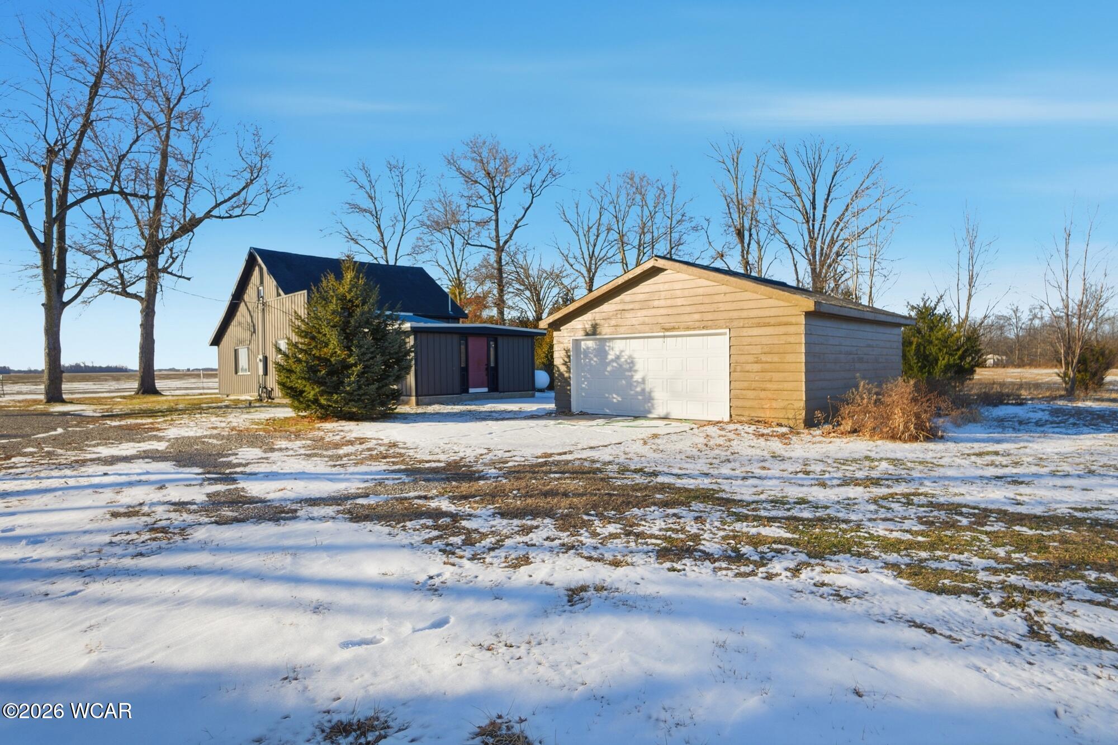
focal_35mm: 20
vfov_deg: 63.2
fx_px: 605
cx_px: 559
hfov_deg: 85.4
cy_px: 372
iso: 100
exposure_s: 1/4000
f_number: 4
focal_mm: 13
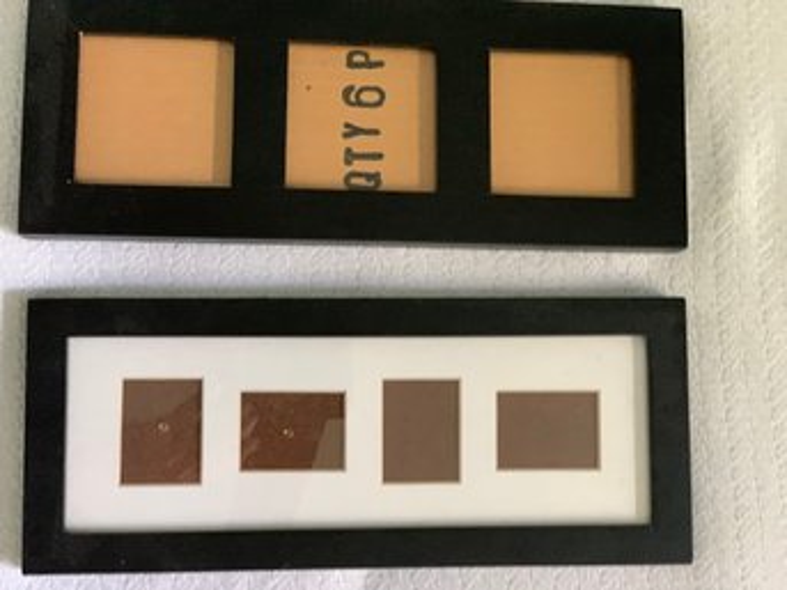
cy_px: 295
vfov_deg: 28.0
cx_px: 394
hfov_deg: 36.8
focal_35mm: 52
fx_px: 1182
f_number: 2.4
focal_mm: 6
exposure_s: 1/43
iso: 400
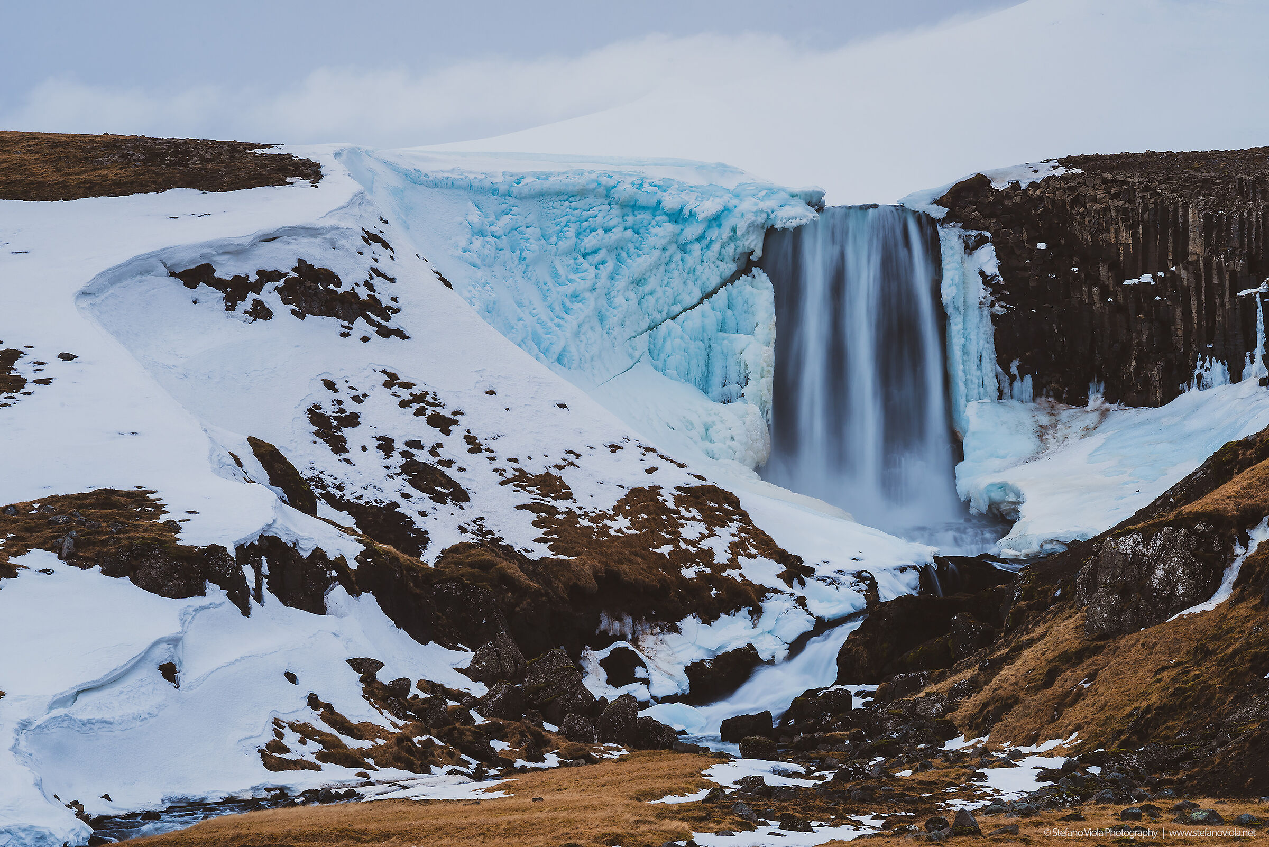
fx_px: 7052
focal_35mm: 200
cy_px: 424
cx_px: 634
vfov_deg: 6.9
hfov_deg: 10.3
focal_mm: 200
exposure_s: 1/4
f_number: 16
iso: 31
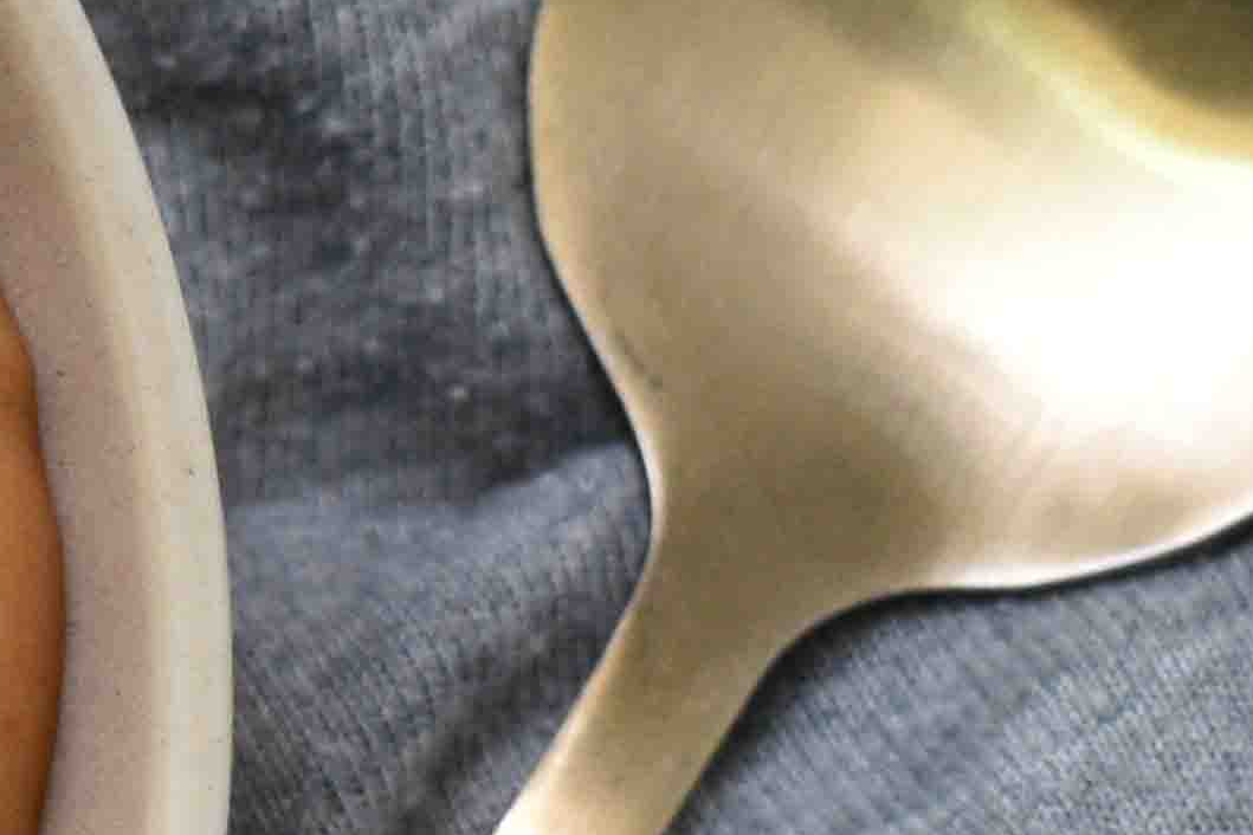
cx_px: -1429
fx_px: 10058
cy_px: 866
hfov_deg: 6.8
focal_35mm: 289
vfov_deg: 4.7
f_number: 8
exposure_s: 1/100
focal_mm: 34
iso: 800
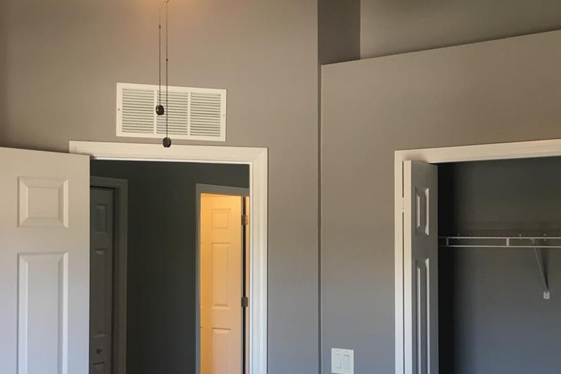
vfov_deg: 29.2
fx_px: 717
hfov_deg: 42.7
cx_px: 307
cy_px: 227
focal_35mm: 46
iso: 50
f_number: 2.2
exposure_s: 1/30
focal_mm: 4.15
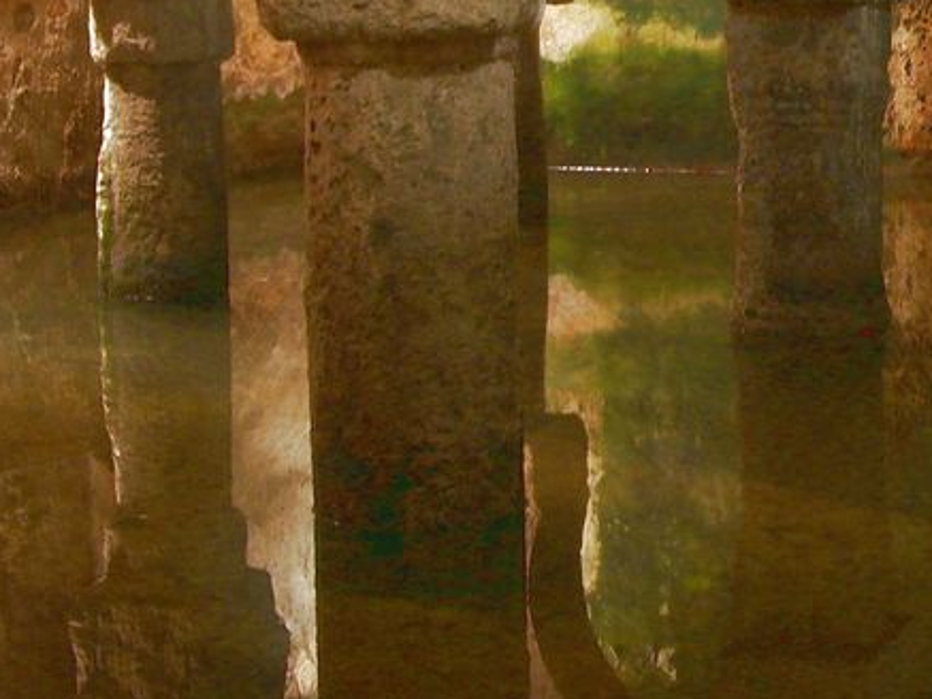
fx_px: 2208
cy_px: -4
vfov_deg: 17.6
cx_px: 813
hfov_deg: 23.3
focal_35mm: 82
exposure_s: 1
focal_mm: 5.8
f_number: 2.6
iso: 100
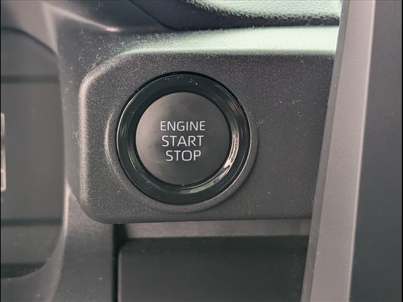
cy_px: 151
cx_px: 202
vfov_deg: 29.7
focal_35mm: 49
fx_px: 570
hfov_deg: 38.9
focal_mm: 6.9
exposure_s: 1/476
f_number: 1.68
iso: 293
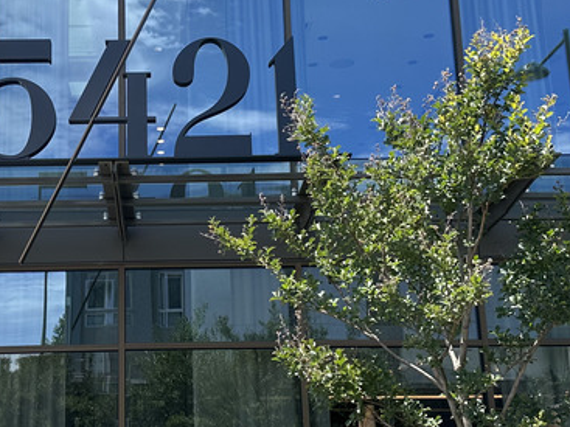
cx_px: 172
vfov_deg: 24.0
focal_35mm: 61
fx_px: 1004
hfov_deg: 31.3
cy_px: 200
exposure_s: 1/2353
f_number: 1.78
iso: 80
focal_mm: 6.86
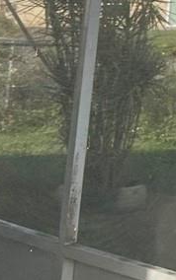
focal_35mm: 155
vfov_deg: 12.5
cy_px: -198
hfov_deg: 6.6
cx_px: 731
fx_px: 1187
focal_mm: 5.7
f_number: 1.5
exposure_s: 1/3831
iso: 50
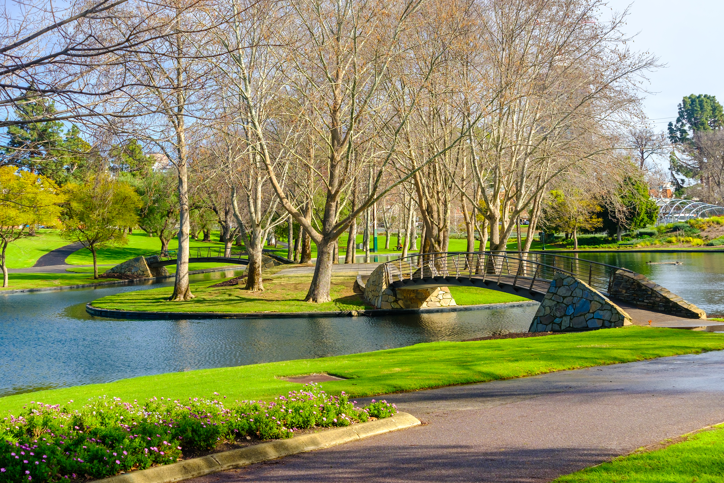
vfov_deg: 32.6
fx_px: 824
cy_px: 242
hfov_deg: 47.4
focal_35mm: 41
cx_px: 362
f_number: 4.5
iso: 200
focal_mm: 27
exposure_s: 1/200
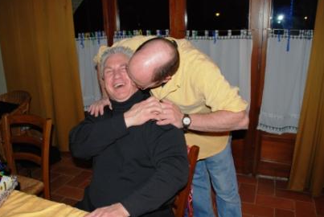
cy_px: 110
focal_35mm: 30
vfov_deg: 43.7
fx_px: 270
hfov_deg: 61.9
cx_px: 162
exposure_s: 1/60
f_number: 3.5
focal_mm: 18
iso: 200
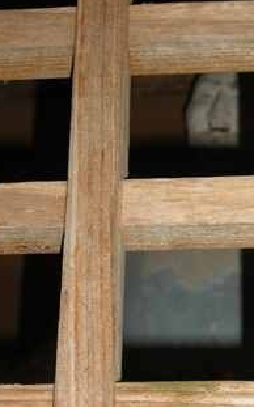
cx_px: 212
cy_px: 268
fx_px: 1342
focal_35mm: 121
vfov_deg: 17.2
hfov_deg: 10.8
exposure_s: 1/60
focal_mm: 16.3
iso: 64
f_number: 4.3
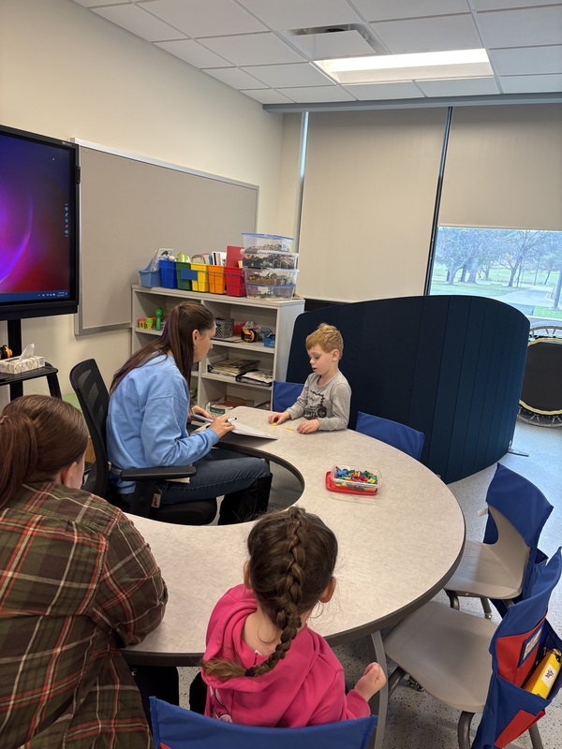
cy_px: 374
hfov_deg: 53.1
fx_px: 563
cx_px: 281
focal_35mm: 26
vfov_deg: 67.3
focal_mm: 5.96
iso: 125
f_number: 1.6
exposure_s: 1/110
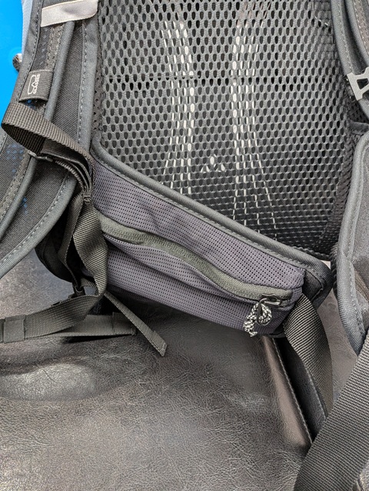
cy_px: 246
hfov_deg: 56.8
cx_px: 184
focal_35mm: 24
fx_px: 341
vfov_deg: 71.6
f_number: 1.7
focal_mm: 4.53
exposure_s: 1/30.1
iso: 28
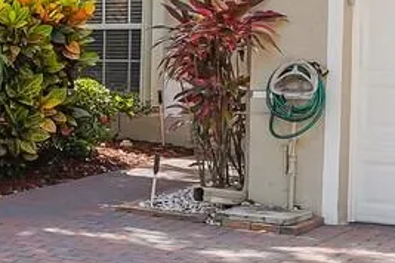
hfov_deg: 18.5
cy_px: 112
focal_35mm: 96
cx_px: -223
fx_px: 1053
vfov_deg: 14.2
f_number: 8
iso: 800
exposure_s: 1/640
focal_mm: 16
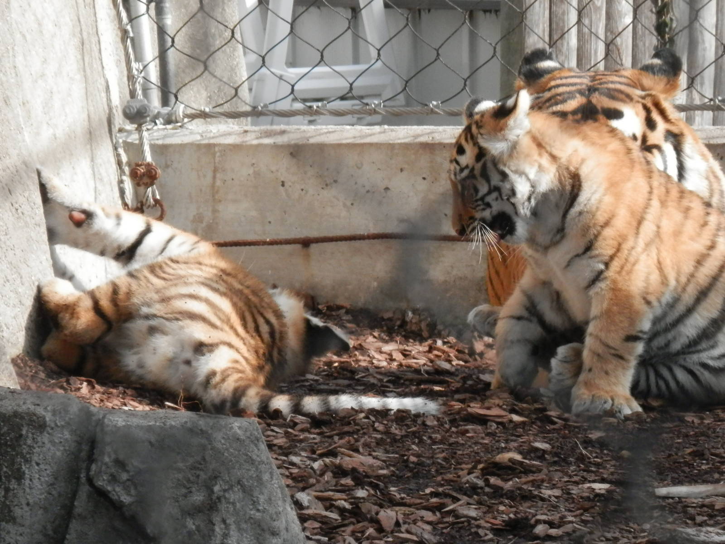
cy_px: 272
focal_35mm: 440
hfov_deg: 4.5
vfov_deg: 3.4
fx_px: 9215
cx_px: 362
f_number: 6.9
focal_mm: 78.6
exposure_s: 1/500
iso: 400
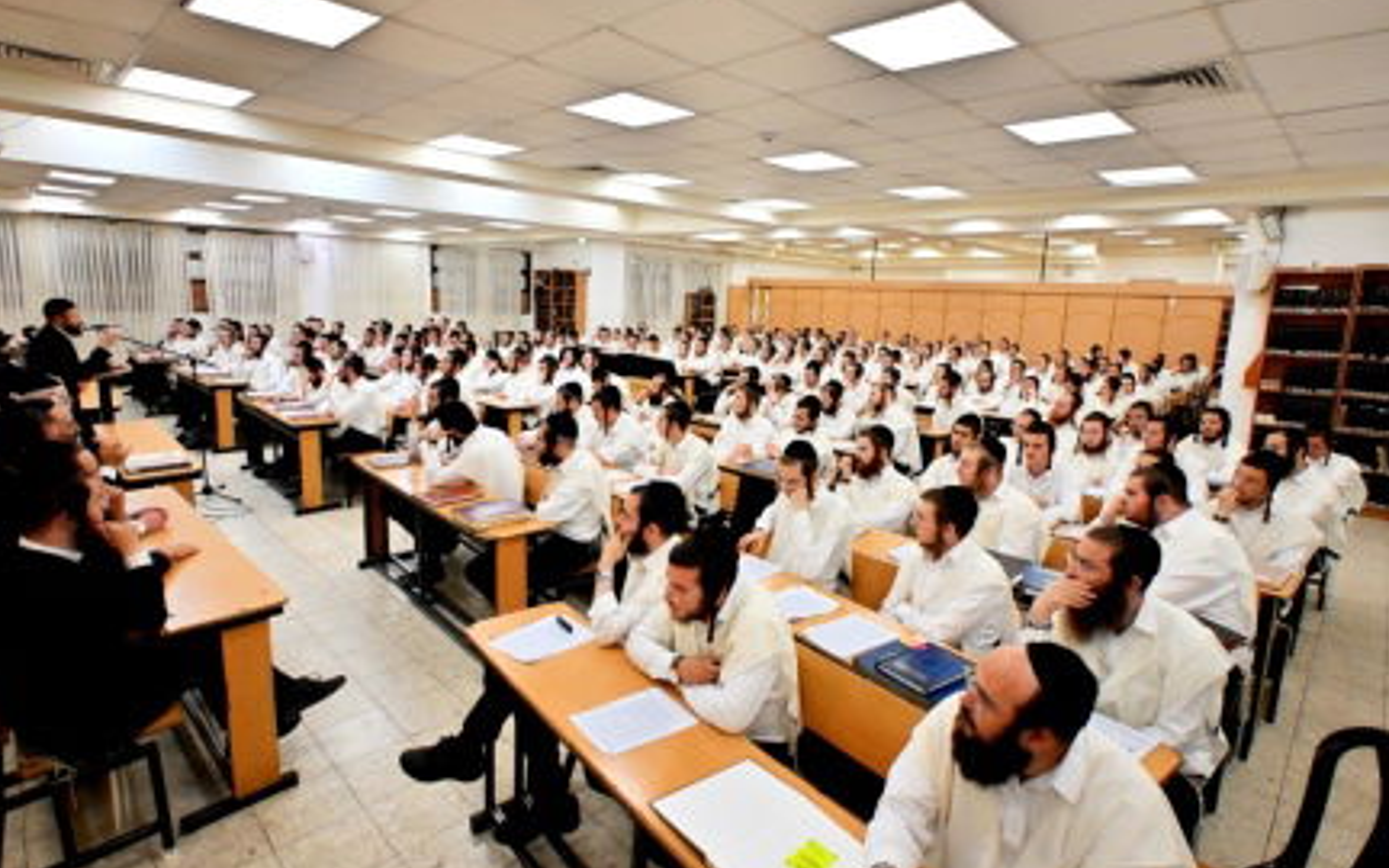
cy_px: 408
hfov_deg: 88.0
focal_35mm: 19
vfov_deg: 62.2
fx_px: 719
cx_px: 694
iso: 640
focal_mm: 12
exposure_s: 1/320
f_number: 3.5
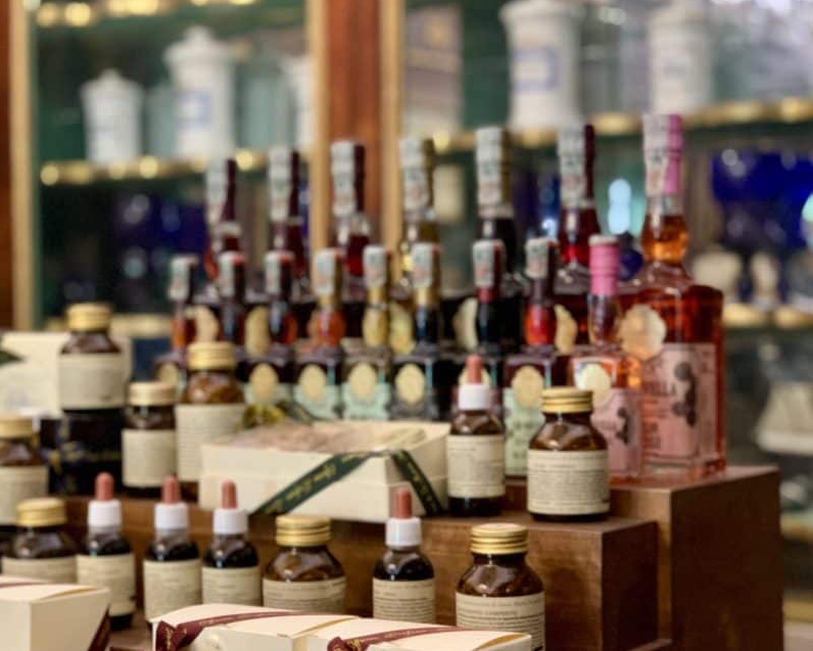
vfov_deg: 22.4
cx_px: 408
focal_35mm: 68
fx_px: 1636
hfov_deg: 27.9
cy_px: 407
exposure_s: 1/33
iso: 400
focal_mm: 6
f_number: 2.4
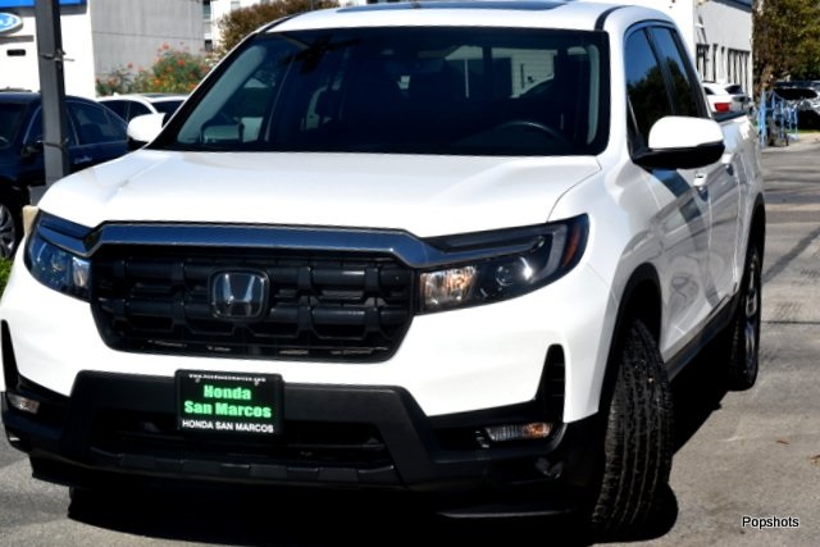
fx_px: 1640
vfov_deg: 18.9
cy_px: 274
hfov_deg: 28.1
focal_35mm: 72
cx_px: 410
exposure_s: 1/500
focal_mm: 48
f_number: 11
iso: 200
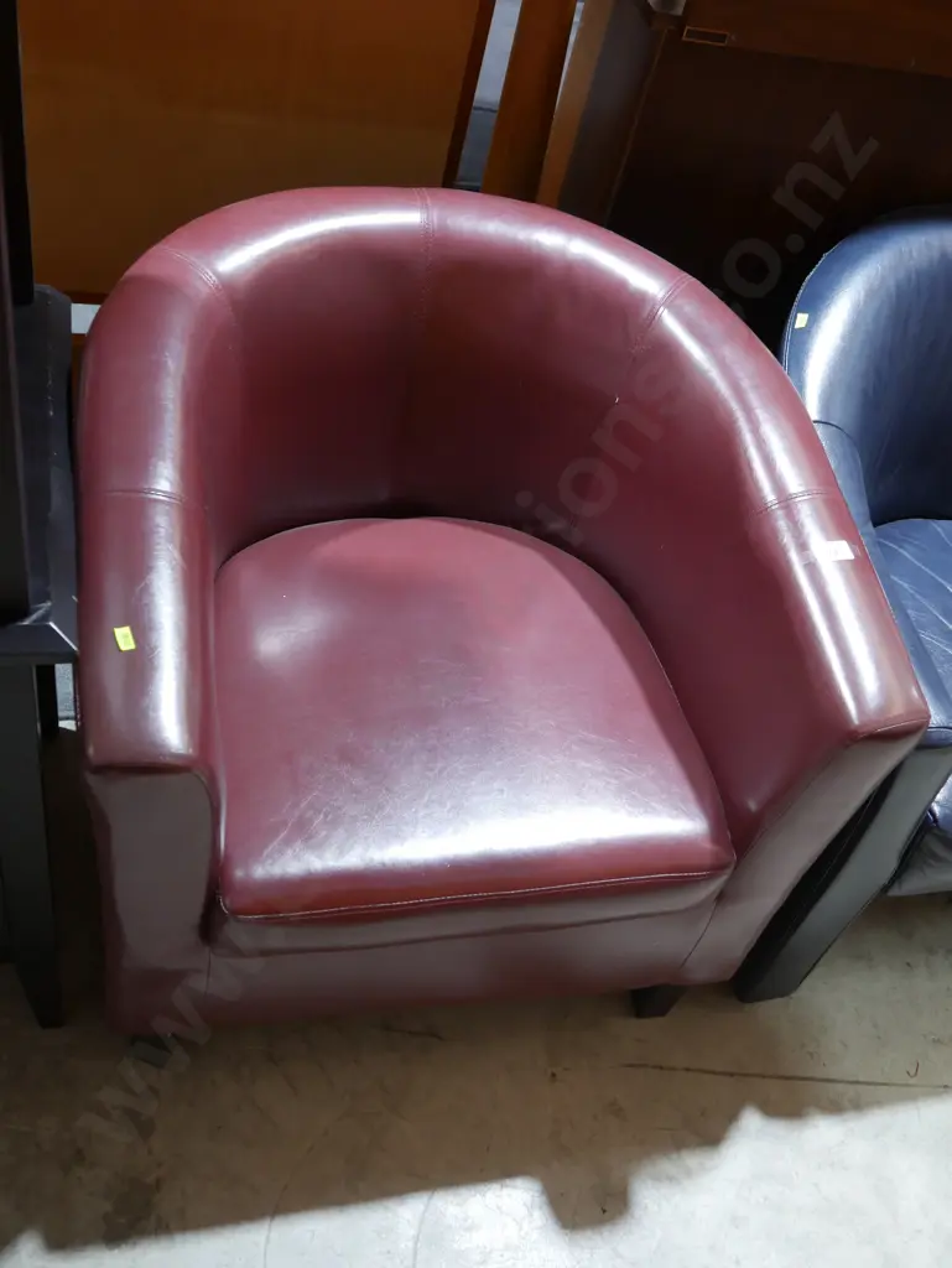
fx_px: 1319
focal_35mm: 36
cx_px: 476
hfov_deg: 39.7
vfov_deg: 51.3
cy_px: 634
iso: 640
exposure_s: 1/60
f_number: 4
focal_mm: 18
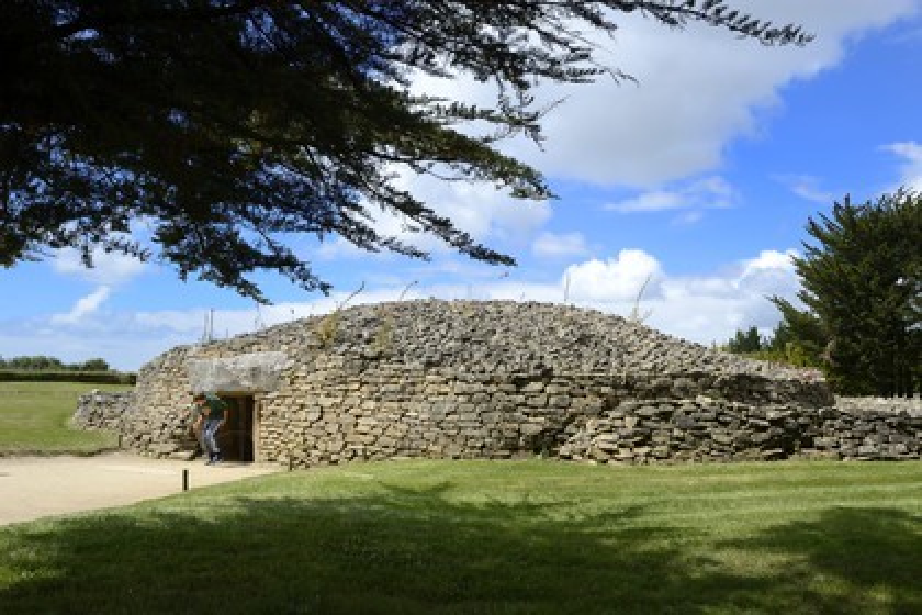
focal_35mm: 32
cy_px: 308
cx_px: 461
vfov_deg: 41.1
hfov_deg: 58.7
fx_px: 819
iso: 200
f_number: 11
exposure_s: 1/250
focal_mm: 32
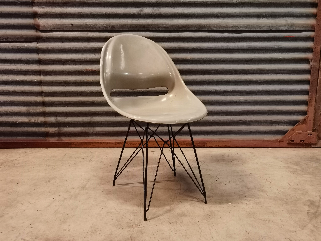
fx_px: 269
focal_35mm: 29
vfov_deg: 48.2
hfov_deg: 61.7
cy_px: 120
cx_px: 160
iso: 640
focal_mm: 6.71
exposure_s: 1/25
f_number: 1.9
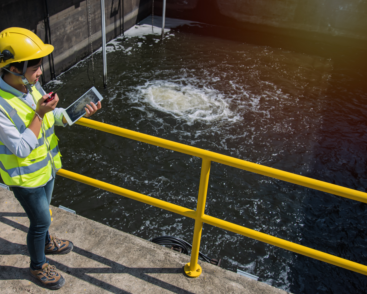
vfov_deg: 39.2
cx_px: 142
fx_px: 413
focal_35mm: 38
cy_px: 142
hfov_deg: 47.6
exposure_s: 1/1000
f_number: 6.3
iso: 200
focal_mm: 32
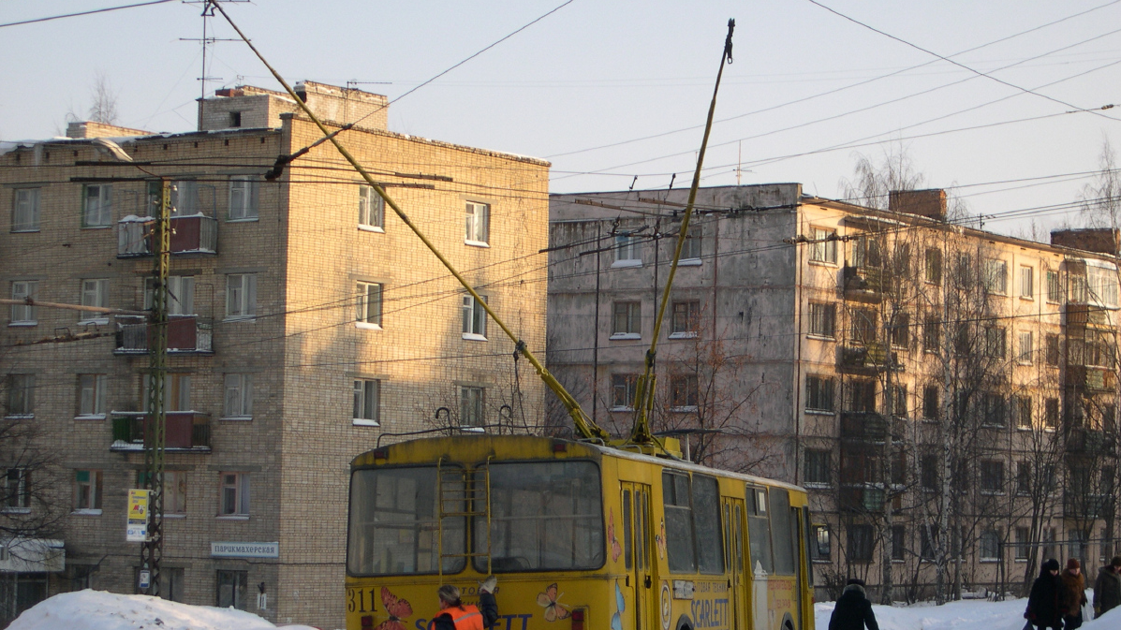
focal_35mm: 95
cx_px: 560
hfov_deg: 22.5
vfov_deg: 12.7
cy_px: 334
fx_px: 2824
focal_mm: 18.4
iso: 100
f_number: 4.4
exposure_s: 1/315
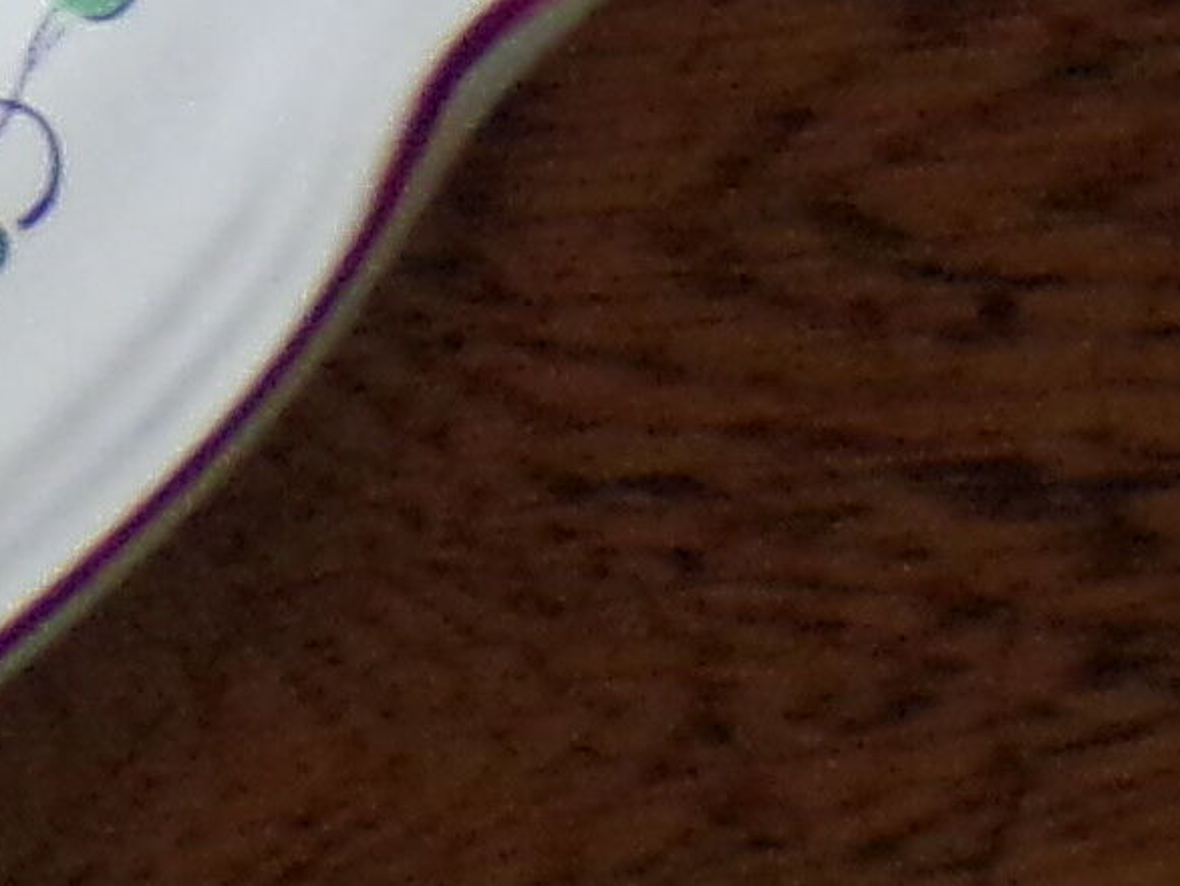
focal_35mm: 511
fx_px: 17426
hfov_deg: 3.8
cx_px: -1851
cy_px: -1514
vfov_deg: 2.9
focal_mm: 11.6
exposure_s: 1/50
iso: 242
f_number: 3.8
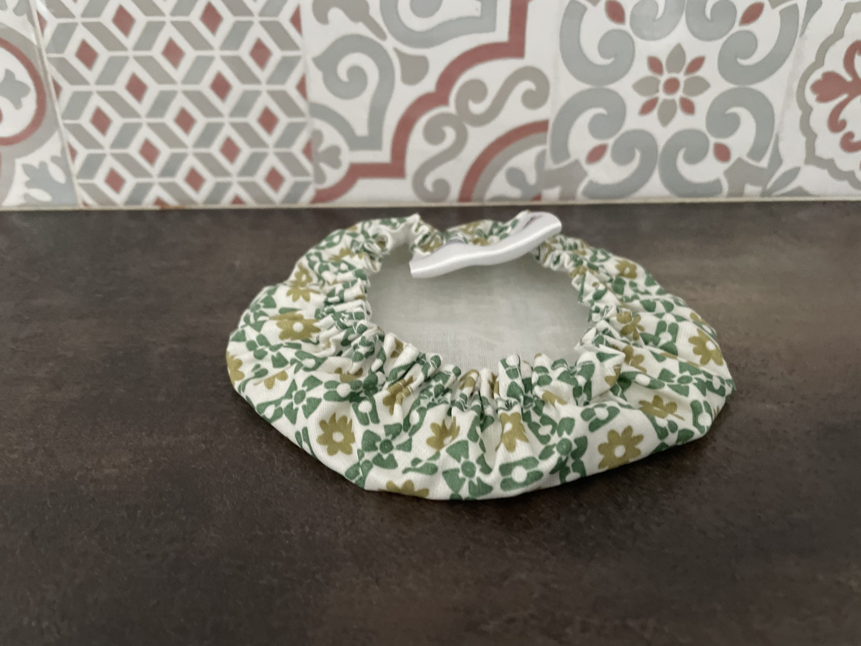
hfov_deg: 67.3
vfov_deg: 53.1
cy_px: 323
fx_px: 647
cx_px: 430
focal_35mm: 26
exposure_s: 1/30
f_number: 1.6
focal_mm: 4.2
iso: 640
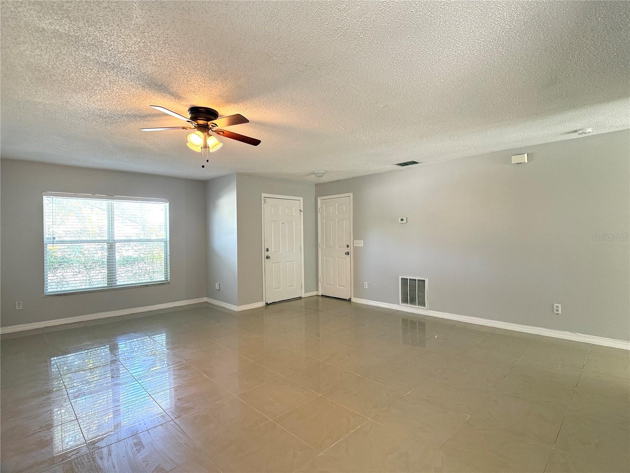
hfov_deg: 71.6
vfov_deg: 56.8
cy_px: 236
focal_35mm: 24
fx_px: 437
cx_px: 315
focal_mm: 6.76
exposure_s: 1/120
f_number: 1.78
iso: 320
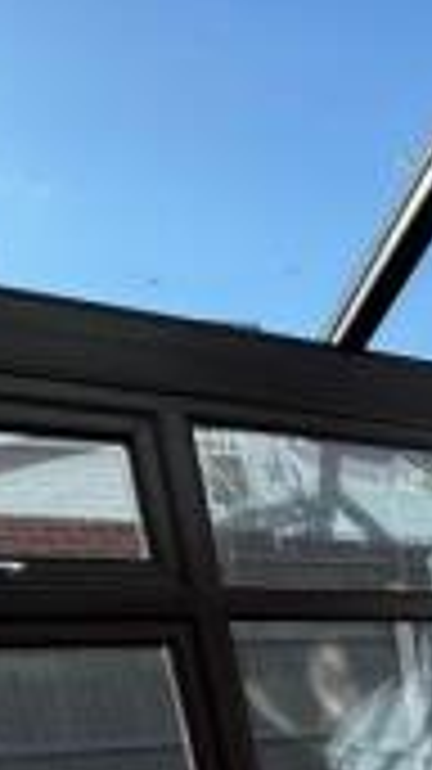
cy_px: 970
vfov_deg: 31.7
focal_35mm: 52
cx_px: 893
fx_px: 1061
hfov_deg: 16.6
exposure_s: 1/231
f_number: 2.2
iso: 40
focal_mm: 2.22
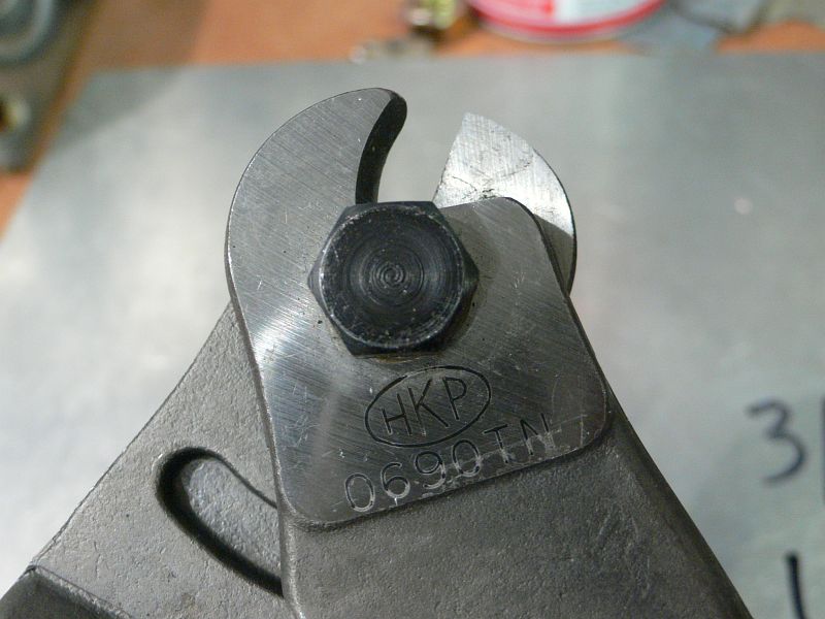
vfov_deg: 41.8
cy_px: 310
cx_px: 412
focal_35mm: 34
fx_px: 810
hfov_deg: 54.0
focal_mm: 6.3
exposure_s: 1/13
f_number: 2.8
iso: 200
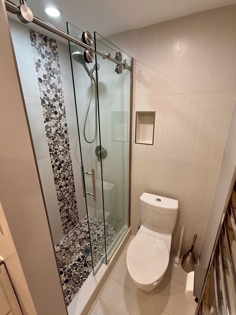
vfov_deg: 102.1
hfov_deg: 85.7
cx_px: 118
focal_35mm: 14
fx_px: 127
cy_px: 158
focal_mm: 2.22
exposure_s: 1/120
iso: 250
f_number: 2.2
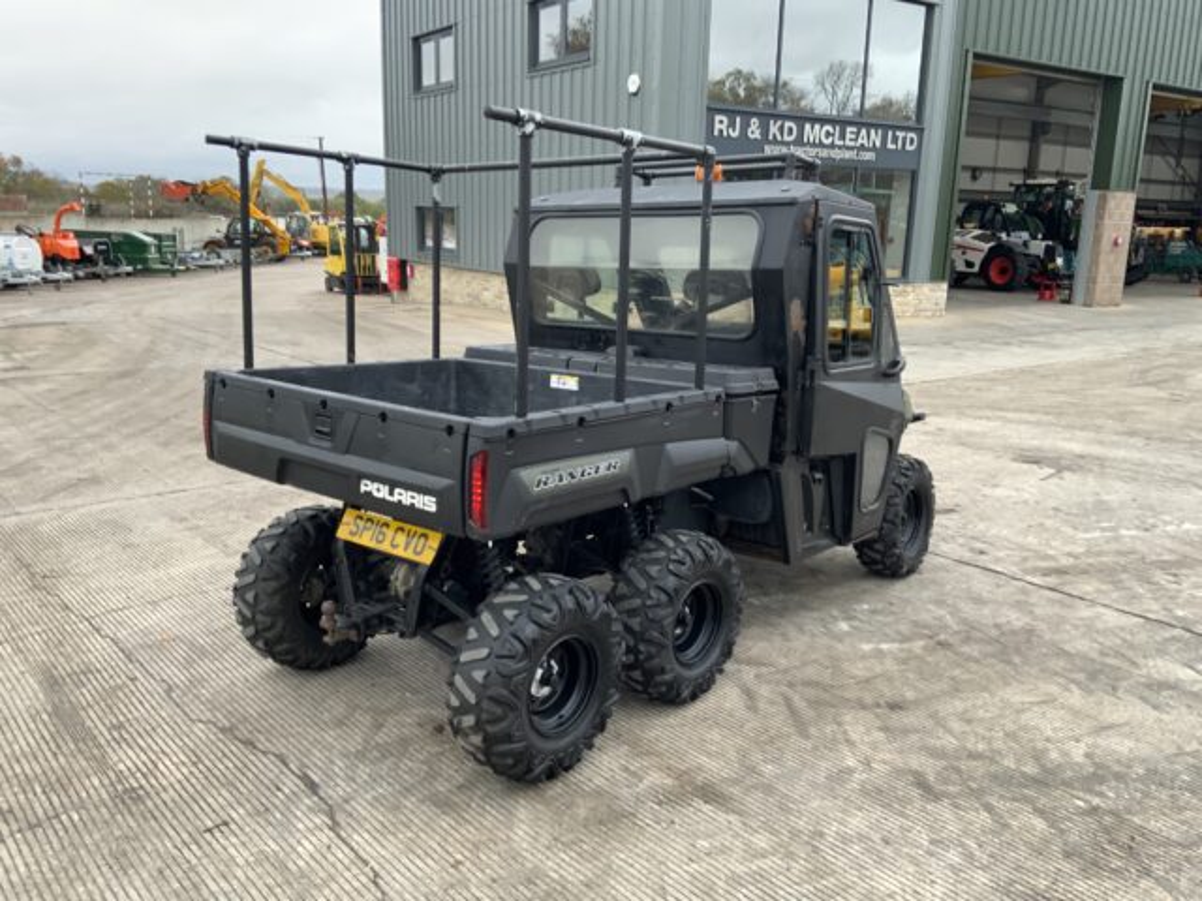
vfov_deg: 48.2
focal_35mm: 29
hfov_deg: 61.7
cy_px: 450
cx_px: 601
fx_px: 1007
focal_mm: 3
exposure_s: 1/125
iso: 16
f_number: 1.8
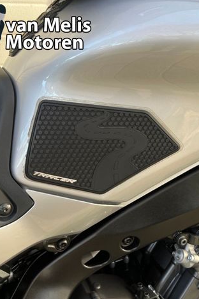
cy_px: 148
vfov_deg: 51.9
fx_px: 307
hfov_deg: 35.3
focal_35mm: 37
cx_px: 145
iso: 50
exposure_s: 1/121
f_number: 1.6
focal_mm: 5.1
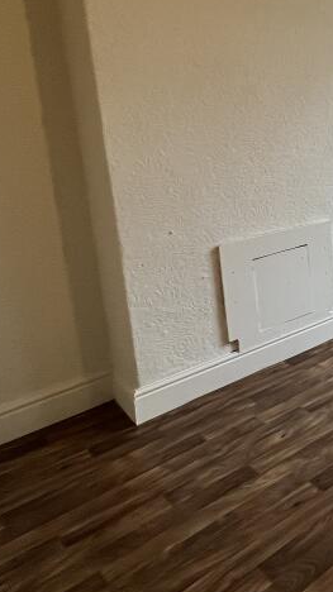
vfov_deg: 60.8
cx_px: 447
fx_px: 487
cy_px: 186
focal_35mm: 31
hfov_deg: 29.4
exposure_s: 1/100
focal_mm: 1.57
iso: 200
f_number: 1.8
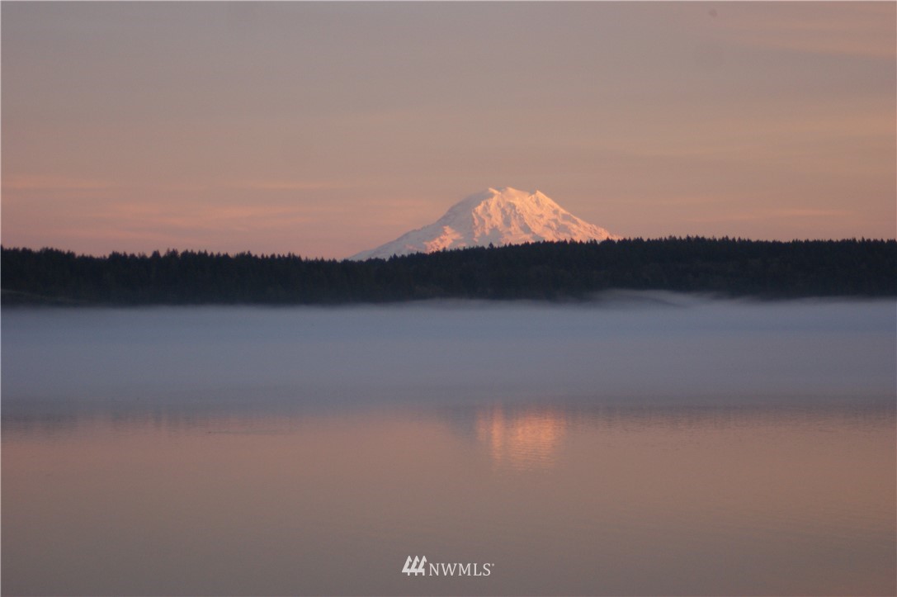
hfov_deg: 18.2
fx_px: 2801
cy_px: 298
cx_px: 448
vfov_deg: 12.2
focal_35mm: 112
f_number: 4
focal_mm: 75
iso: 400
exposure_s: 1/160
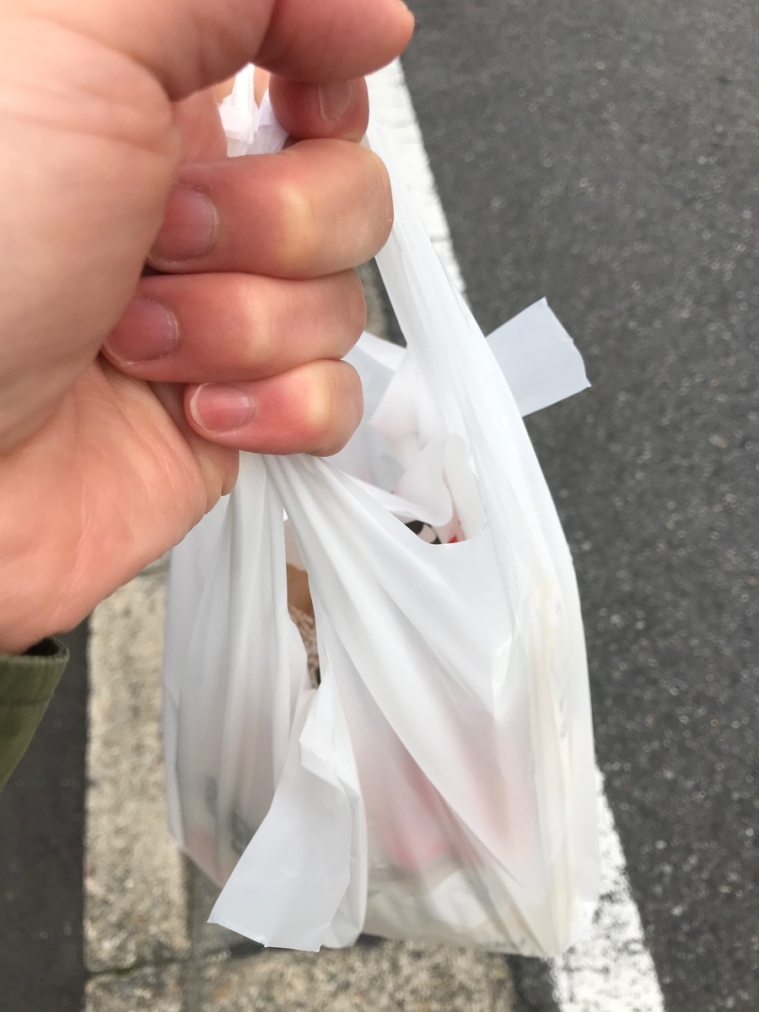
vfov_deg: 63.4
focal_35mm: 28
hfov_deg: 49.7
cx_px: 380
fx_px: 819
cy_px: 506
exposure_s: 1/383
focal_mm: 3.99
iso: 20
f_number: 1.8
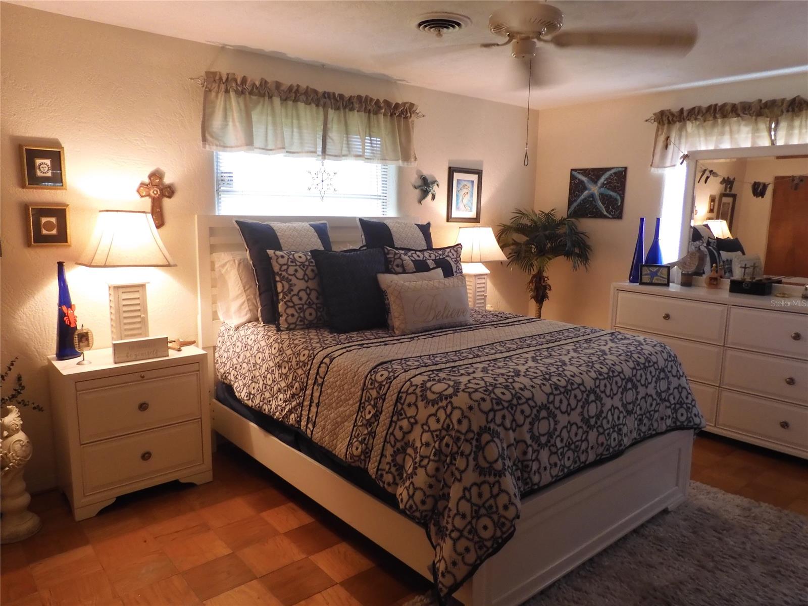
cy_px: 303
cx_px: 404
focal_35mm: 24
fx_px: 560
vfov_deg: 56.8
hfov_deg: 71.6
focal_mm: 4.3
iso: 400
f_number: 3.4
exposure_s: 1/30
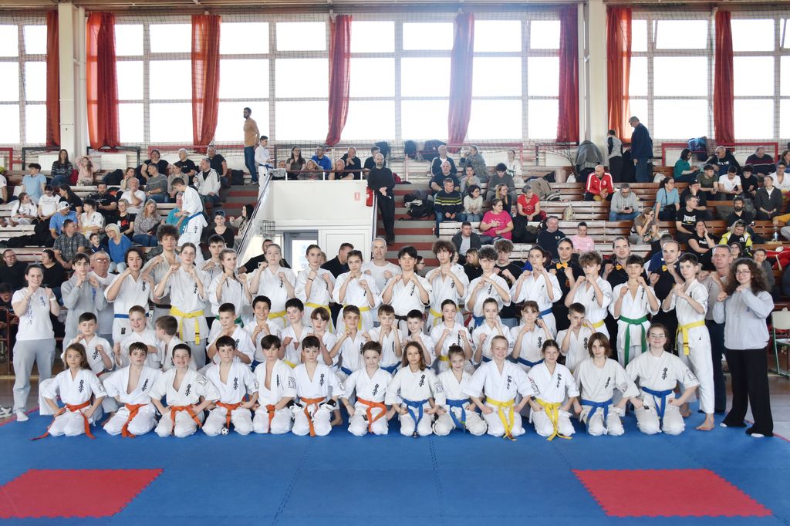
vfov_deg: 39.9
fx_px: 724
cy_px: 263
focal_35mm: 33
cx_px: 395
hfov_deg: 57.2
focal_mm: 22
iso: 1000
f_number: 3.5
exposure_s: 1/320
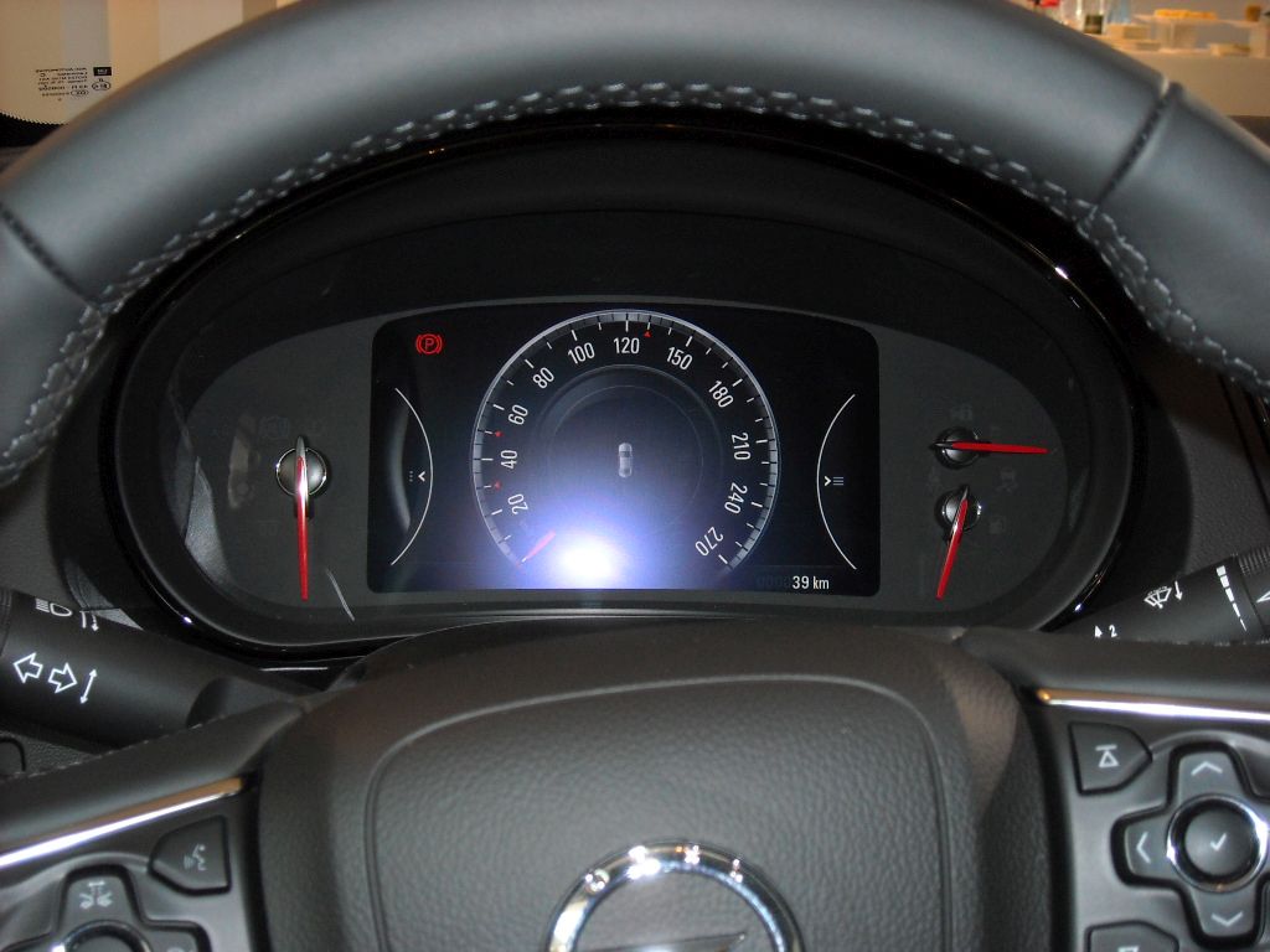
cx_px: 635
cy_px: 476
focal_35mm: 44
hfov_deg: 42.9
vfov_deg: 32.9
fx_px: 1614
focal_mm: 7.1
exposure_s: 1/60
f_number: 3.1
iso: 200
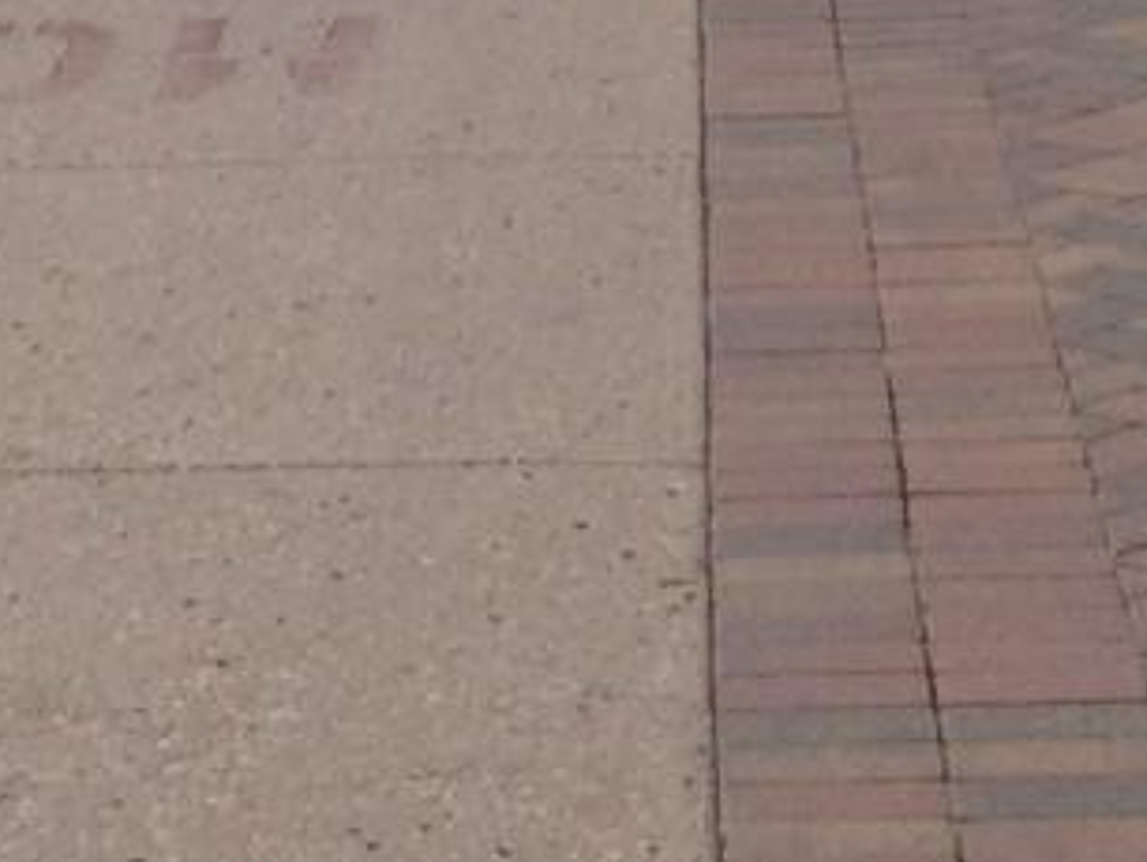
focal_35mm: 183
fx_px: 6068
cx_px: 757
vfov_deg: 7.6
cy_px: -1211
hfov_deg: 10.8
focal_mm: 4.28
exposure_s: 1/5525
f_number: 2.4
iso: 64
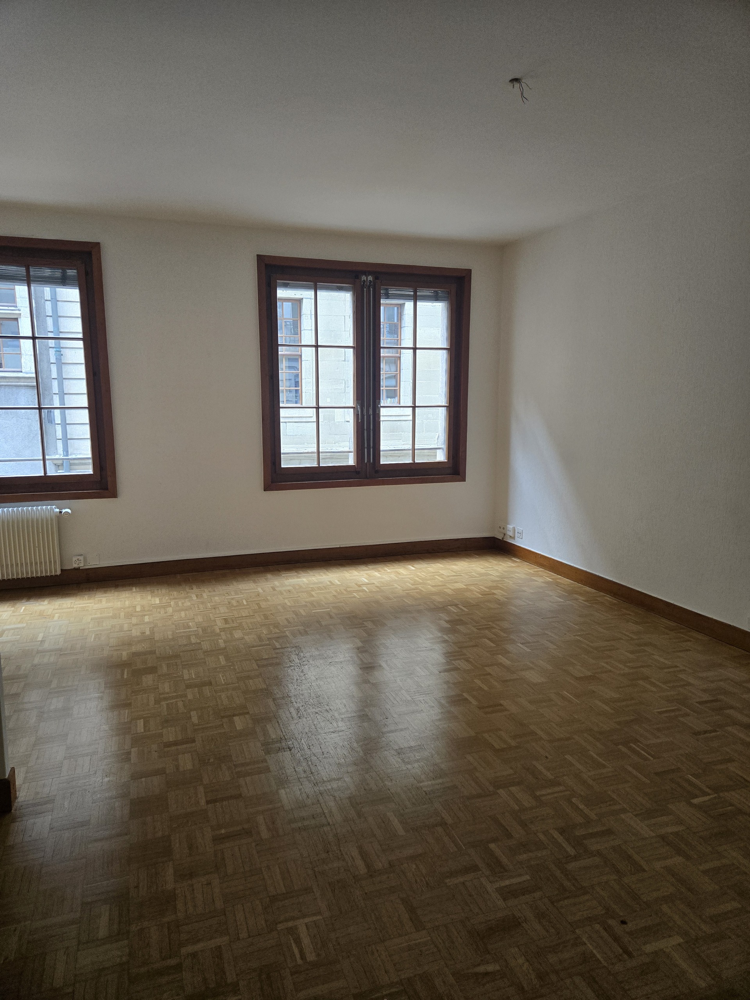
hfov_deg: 58.9
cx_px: 375
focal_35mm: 23
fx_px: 664
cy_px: 500
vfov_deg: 73.9
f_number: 1.8
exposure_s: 1/180
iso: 200
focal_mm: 5.4
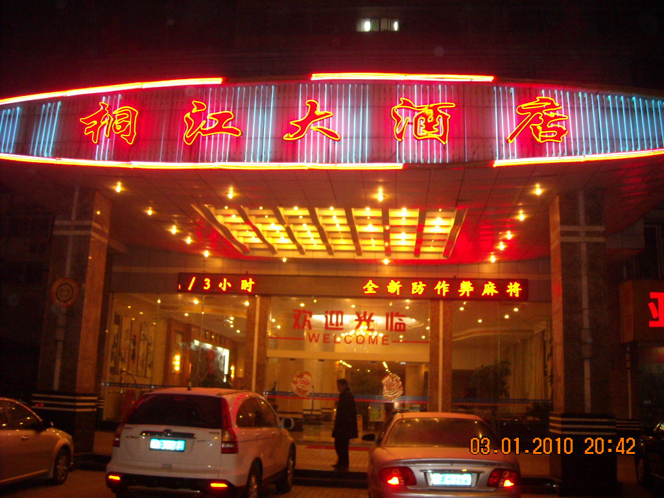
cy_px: 249
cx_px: 332
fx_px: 671
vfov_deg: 40.7
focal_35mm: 35
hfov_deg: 52.6
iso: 400
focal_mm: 5.7
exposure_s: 1/30
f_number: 2.8
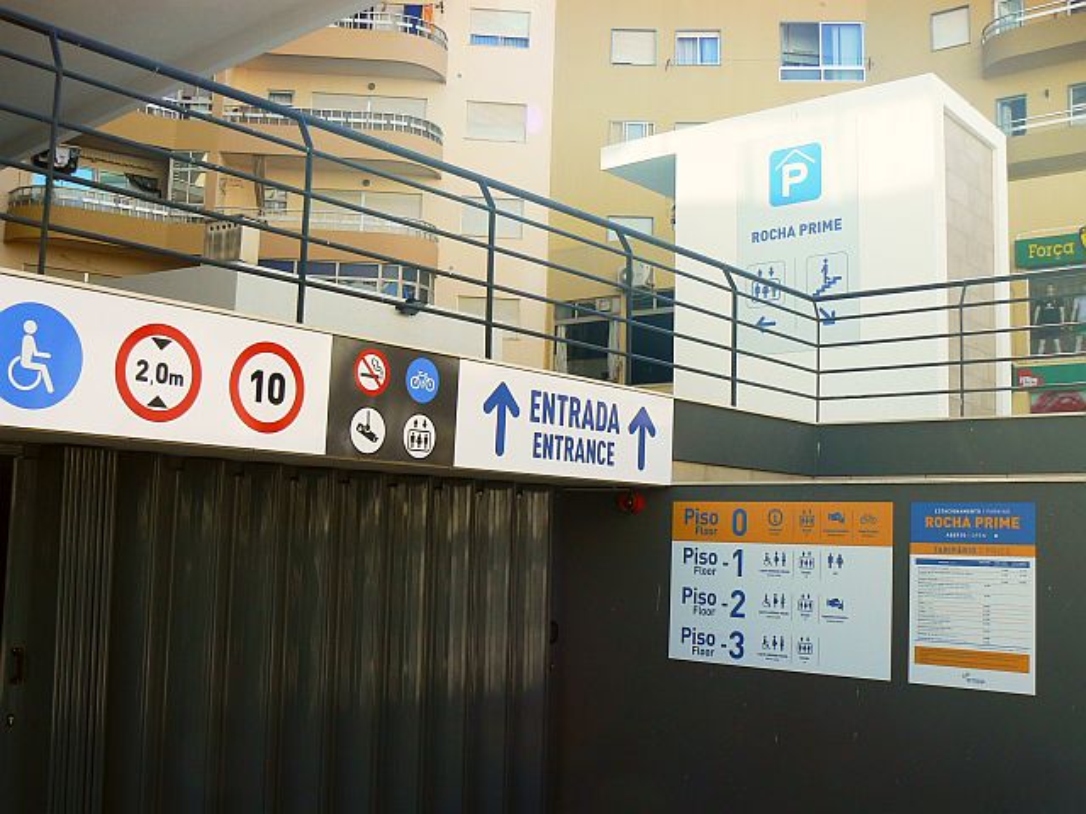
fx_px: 1129
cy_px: 407
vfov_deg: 39.7
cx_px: 543
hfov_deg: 51.4
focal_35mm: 36
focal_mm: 6
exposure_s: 1/250
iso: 80
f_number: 5.6
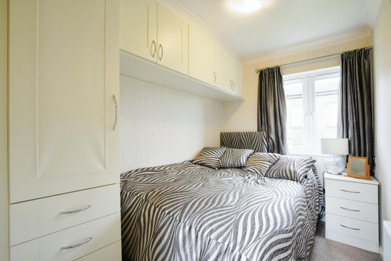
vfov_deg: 73.8
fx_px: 174
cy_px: 130
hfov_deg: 96.7
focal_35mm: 16
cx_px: 196
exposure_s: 1/30
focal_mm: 16
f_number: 9
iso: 2000
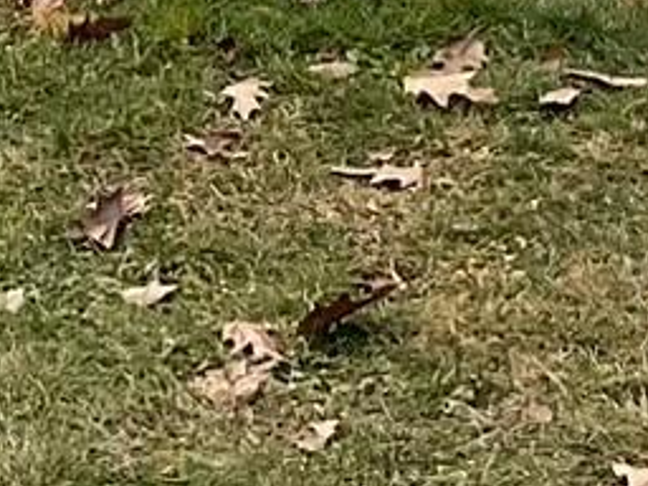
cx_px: 309
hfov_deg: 8.5
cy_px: -1126
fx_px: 4343
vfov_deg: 5.8
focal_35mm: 232
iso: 16
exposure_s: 1/620
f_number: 1.8
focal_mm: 3
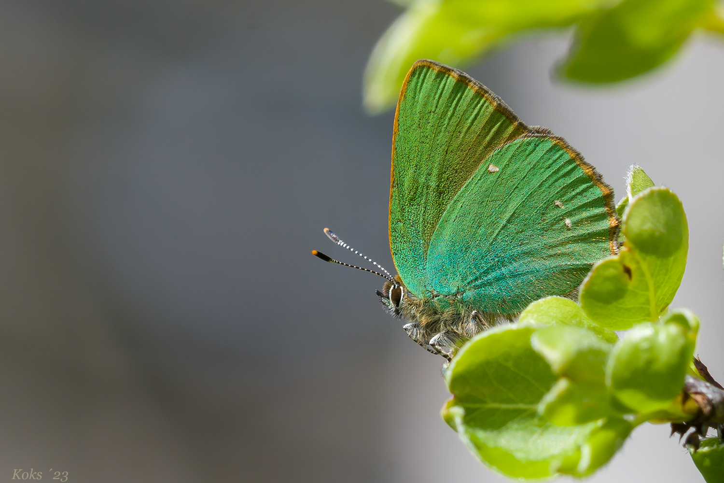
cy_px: 242
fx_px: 4022
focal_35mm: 200
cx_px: 362
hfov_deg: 10.3
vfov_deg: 6.9
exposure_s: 1/200
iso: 400
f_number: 11
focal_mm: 200
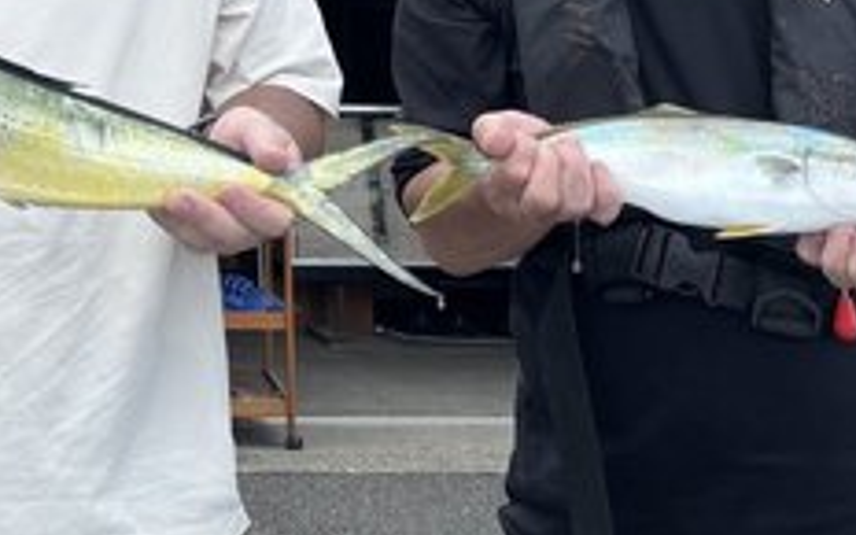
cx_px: -41
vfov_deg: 16.6
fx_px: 1773
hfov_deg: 25.5
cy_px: -52
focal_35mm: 76
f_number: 1.6
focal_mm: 5.96
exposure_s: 1/1027
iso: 50
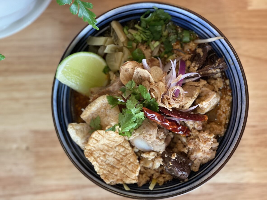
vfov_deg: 22.6
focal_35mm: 65
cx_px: 132
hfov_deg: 29.8
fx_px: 501
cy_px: 100
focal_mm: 7.5
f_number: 2.2
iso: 250
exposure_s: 1/40
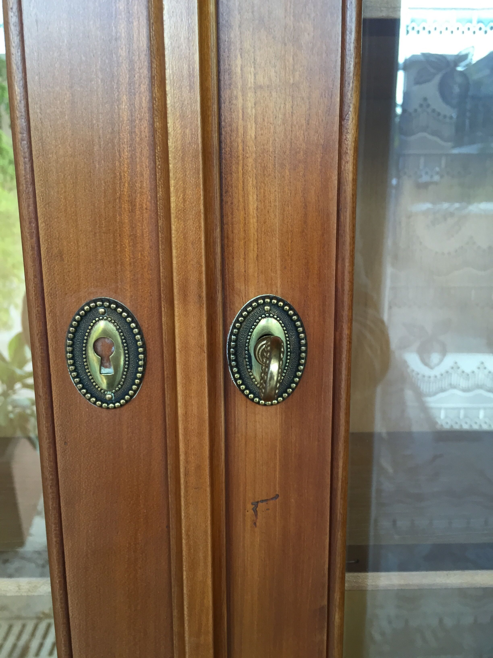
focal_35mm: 29
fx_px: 551
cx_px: 246
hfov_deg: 48.2
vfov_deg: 61.7
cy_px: 329
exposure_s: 1/30
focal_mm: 4.15
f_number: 2.2
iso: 80
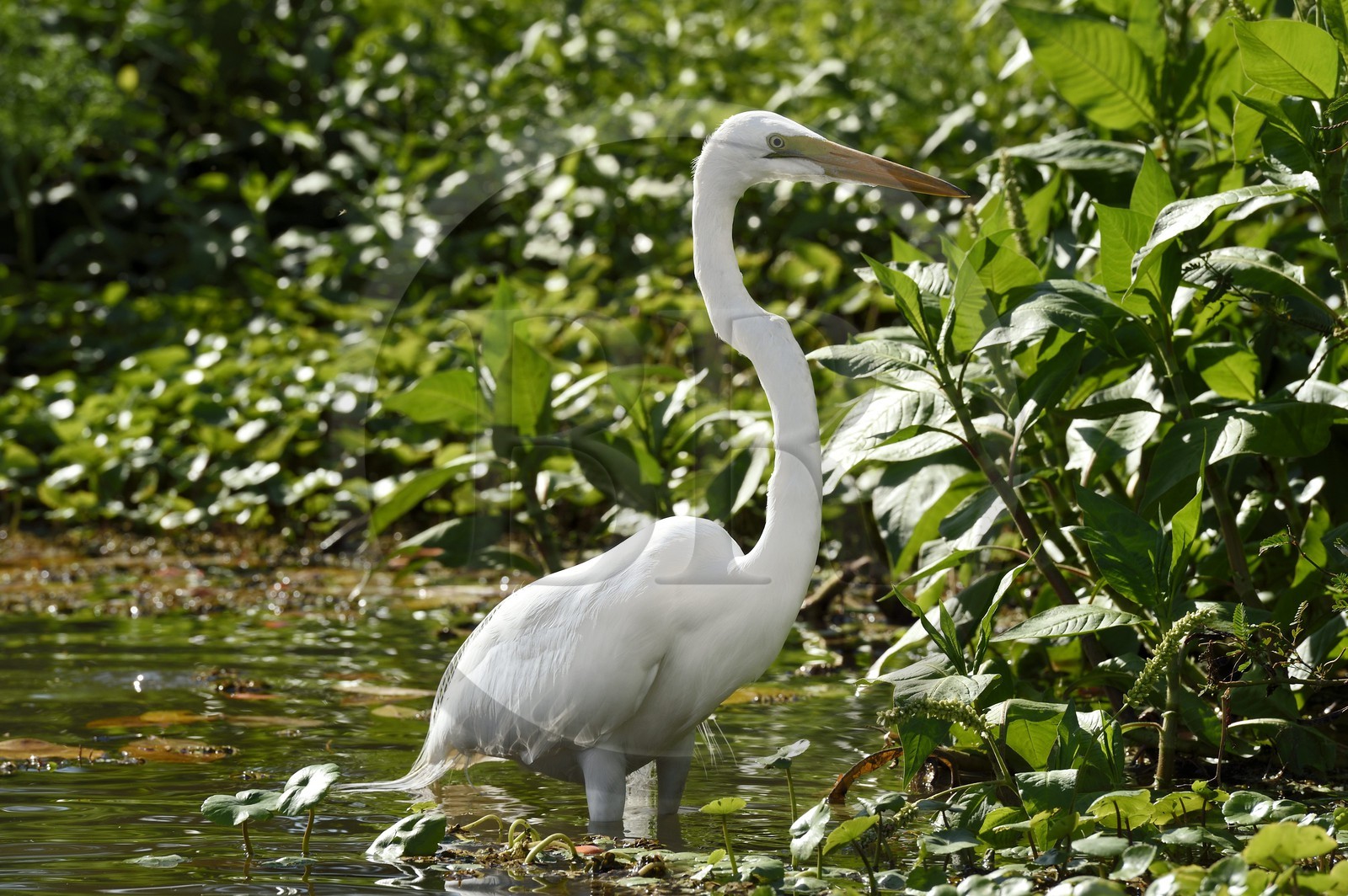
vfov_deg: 6.9
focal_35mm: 200
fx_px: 7483
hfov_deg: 10.3
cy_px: 448
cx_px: 674
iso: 400
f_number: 11
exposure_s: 1/500
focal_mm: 200
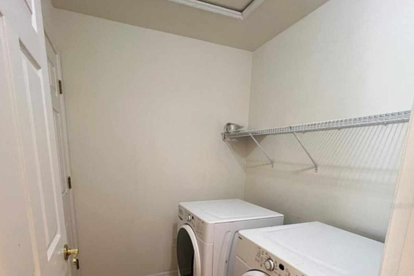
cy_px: 206
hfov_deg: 86.9
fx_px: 218
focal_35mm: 19
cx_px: 205
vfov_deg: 61.1
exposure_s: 1/60
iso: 320
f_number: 1.8
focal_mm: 1.57
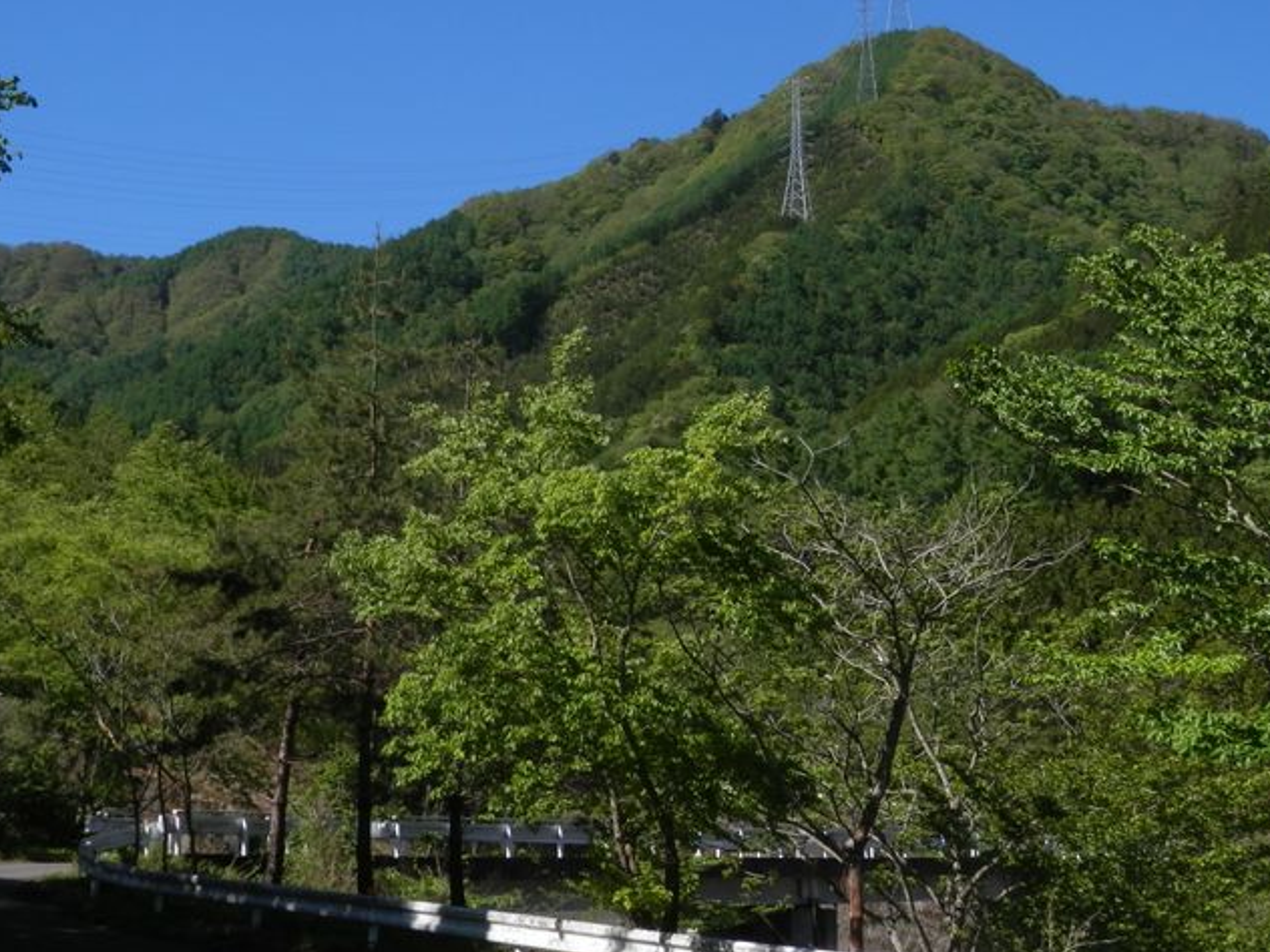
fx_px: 2275
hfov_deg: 31.2
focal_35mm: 62
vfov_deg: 23.6
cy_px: 406
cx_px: 689
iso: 80
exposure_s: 1/800
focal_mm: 8.9
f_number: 4
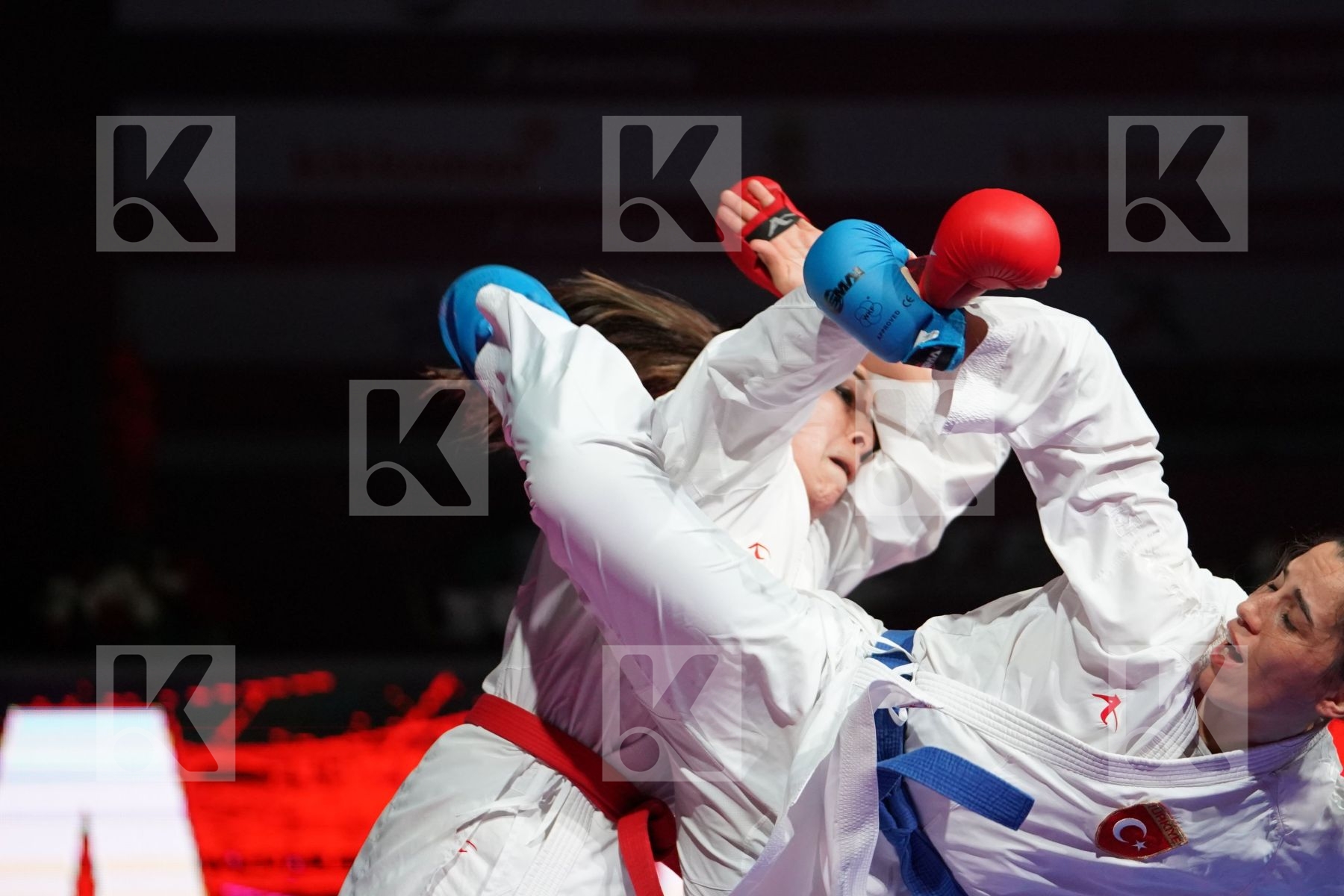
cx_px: 672
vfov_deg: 4.9
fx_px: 10453
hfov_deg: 7.4
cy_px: 448
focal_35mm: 280
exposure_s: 1/1000
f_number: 2.8
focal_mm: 187
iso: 3200
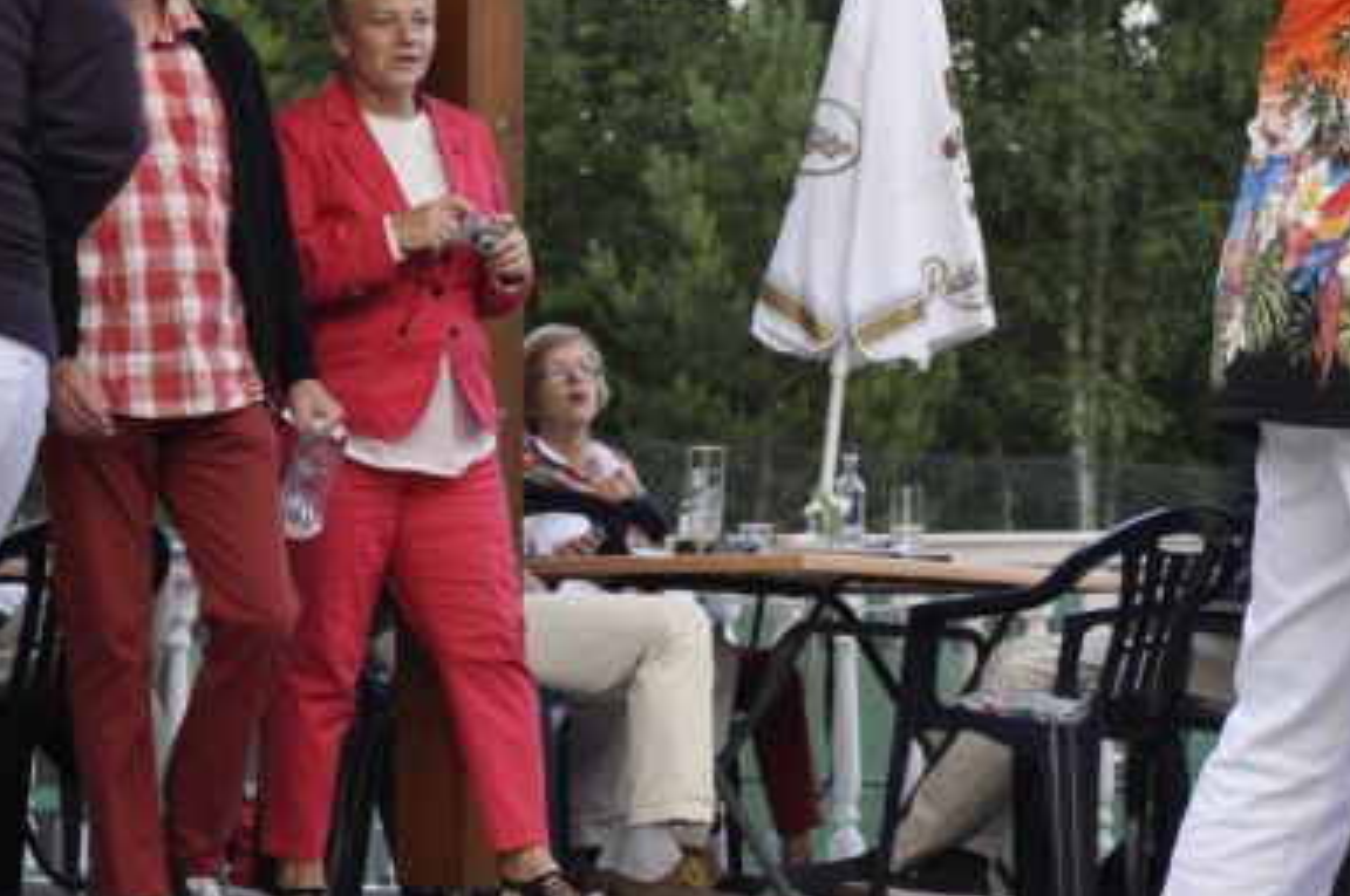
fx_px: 6741
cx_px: 1255
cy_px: 264
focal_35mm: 180
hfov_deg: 11.4
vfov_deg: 7.6
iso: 400
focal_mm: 48
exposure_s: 1/125
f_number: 5.6
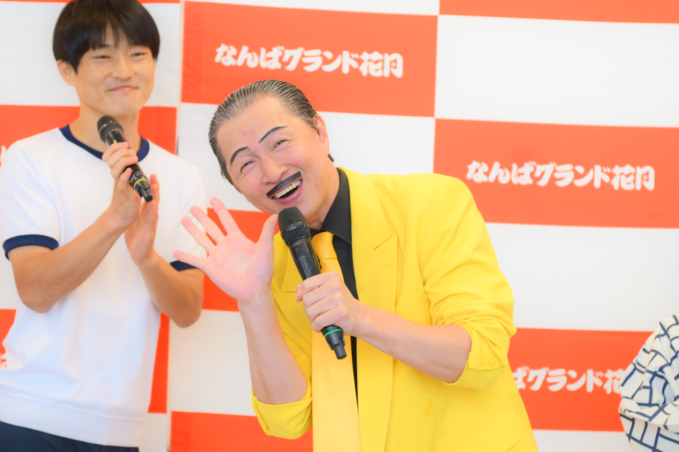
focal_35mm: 93
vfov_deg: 14.7
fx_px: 1754
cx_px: 340
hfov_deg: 21.9
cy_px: 226
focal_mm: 62
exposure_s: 1/160
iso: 1000
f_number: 4
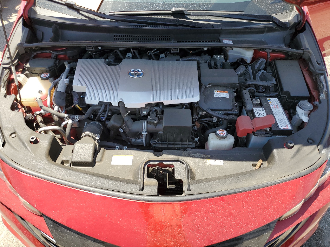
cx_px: 165
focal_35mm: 26
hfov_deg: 67.3
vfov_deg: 53.1
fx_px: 248
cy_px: 124
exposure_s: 1/1000
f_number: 1.5
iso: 50
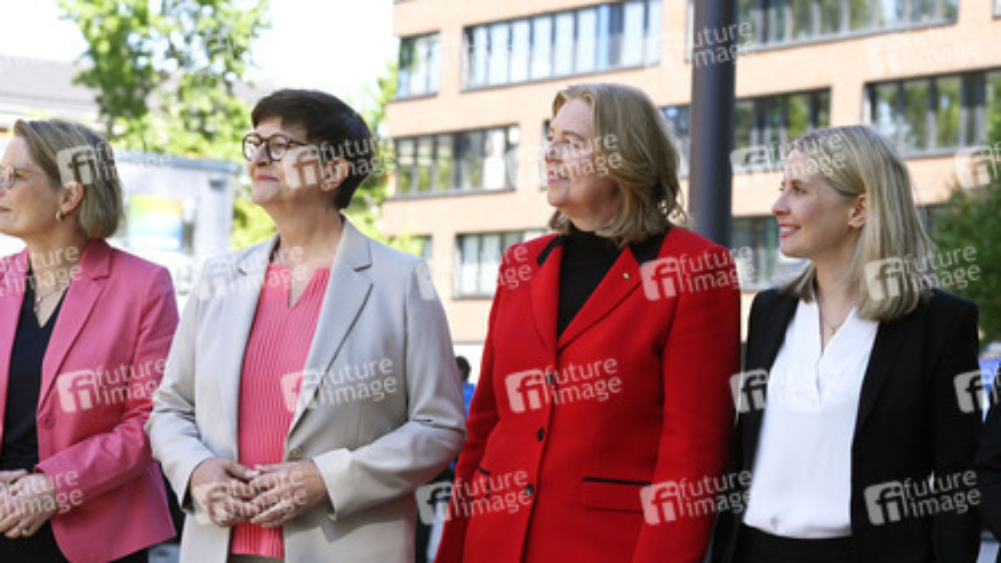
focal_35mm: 108
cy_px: 330
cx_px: 504
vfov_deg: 11.2
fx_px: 2867
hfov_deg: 19.8
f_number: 7.1
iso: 1600
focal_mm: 102
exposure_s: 1/1600
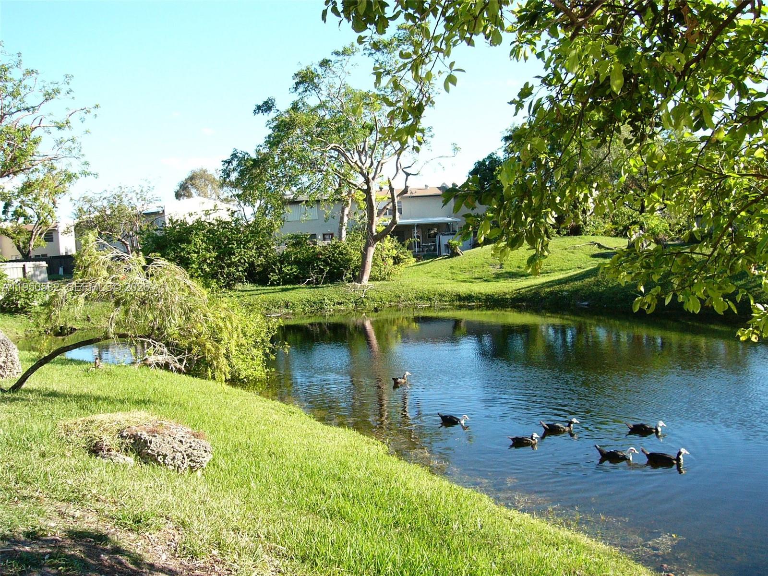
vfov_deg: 40.7
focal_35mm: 35
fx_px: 777
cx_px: 384
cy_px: 288
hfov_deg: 52.6
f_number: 8
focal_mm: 5.8
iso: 100
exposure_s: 1/80
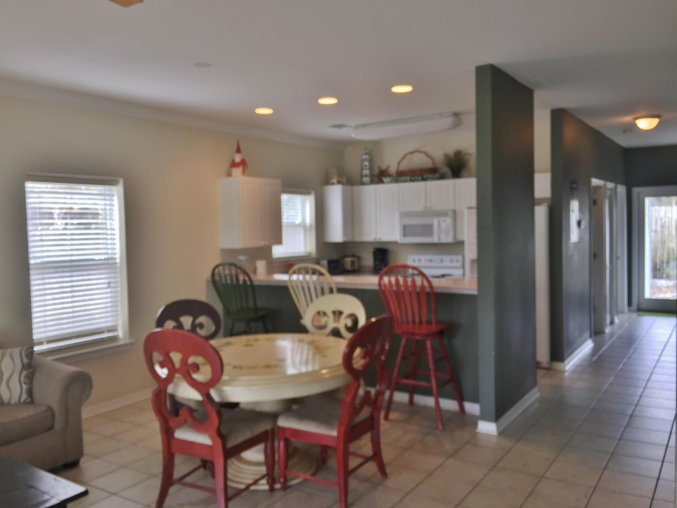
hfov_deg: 61.7
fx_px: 567
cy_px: 254
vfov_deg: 48.2
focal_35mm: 29
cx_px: 338
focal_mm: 4.15
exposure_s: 1/40
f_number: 2.2
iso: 32
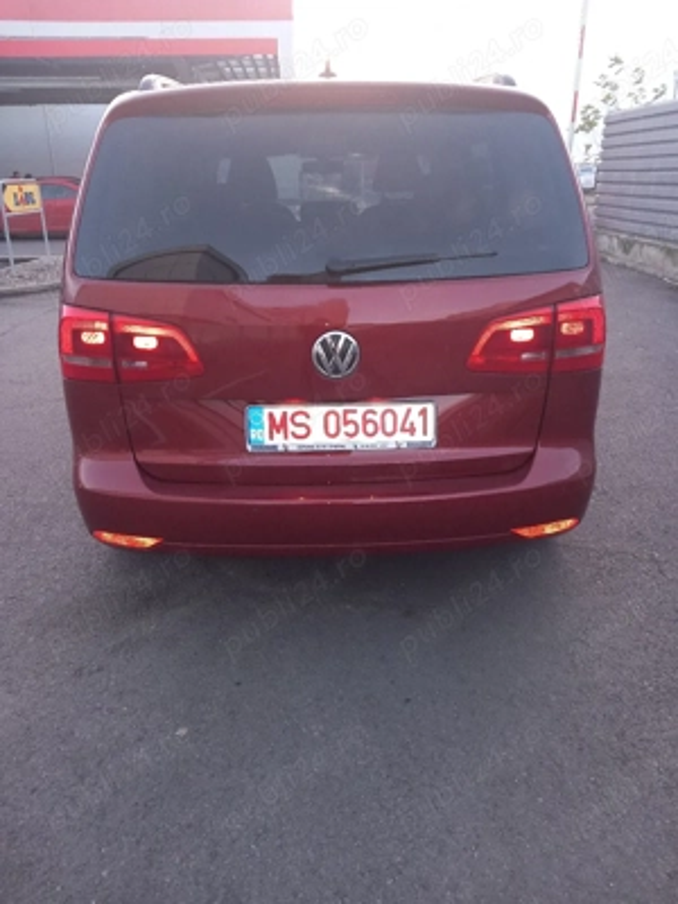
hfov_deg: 51.4
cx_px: 339
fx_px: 705
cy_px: 452
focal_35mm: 27
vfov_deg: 65.3
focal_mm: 4
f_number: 1.8
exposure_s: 1/50
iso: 80
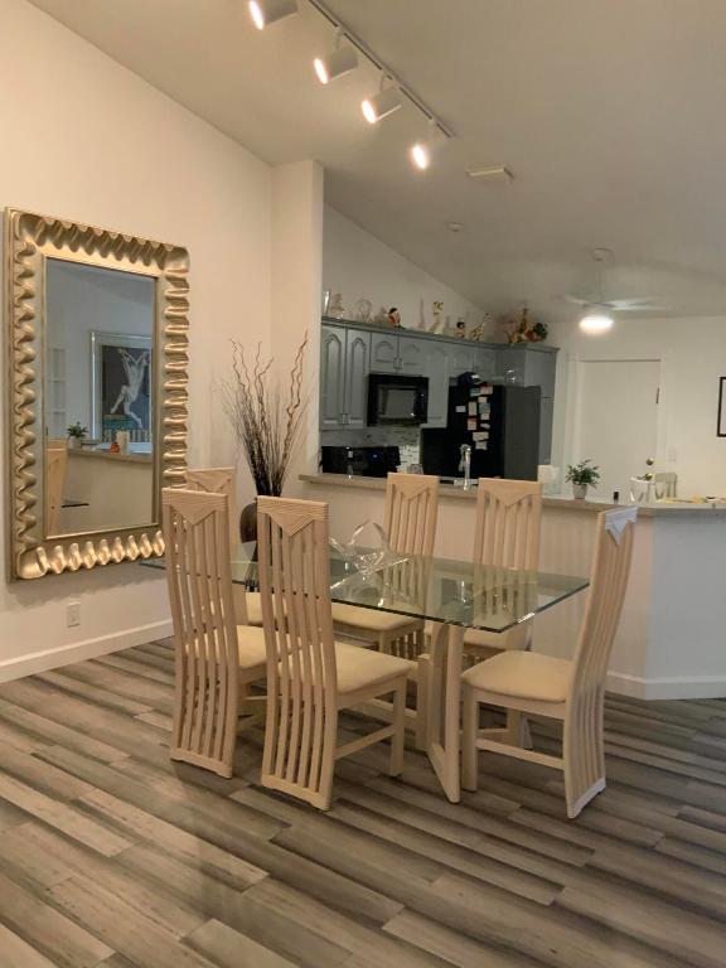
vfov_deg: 61.7
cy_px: 484
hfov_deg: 48.2
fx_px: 811
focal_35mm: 29
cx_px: 363
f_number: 1.8
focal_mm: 3
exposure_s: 1/60
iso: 250
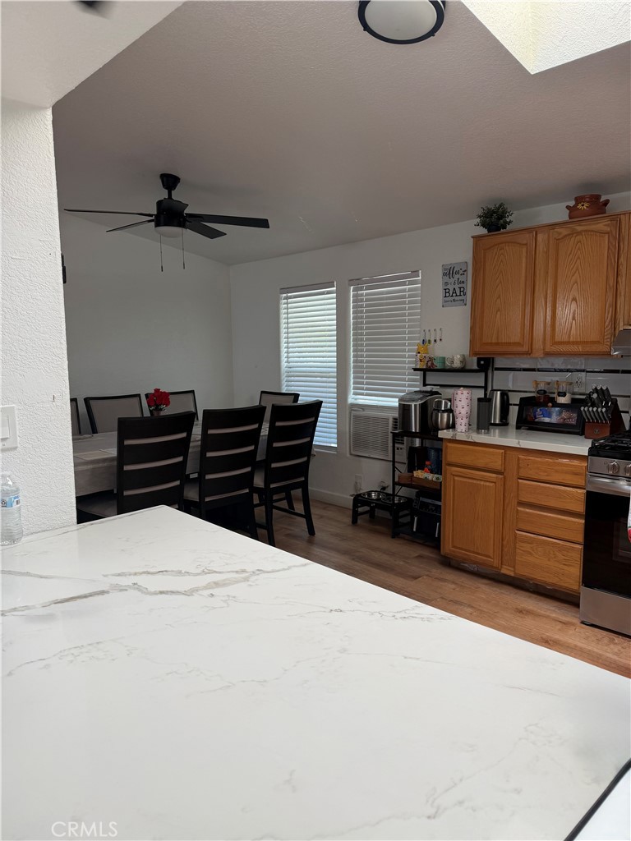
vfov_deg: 71.6
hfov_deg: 56.8
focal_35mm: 24
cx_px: 316
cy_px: 420
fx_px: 583
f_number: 1.78
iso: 80
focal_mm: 6.76
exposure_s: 1/120
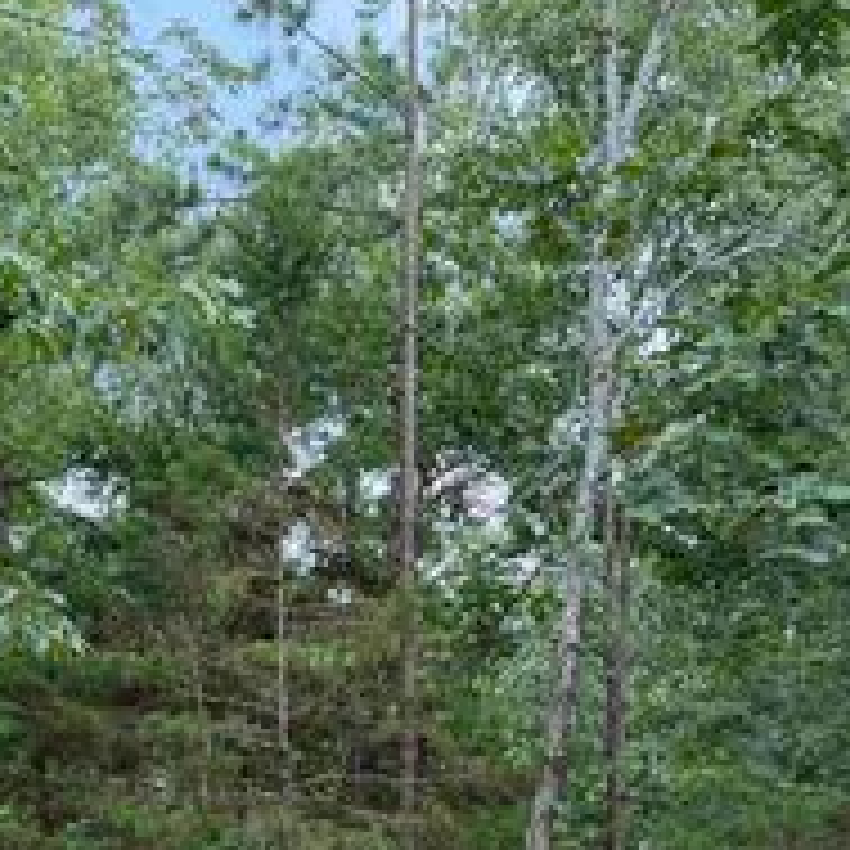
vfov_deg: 29.2
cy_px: 785
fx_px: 1556
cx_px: 324
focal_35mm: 56
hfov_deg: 30.4
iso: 64
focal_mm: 6.76
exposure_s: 1/154
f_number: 1.78
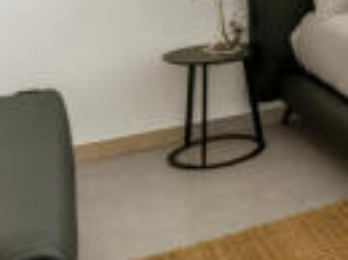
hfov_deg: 24.8
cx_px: 522
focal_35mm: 60
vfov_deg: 21.8
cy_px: -84
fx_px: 602
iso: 50
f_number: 11
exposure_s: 1/25
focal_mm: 17
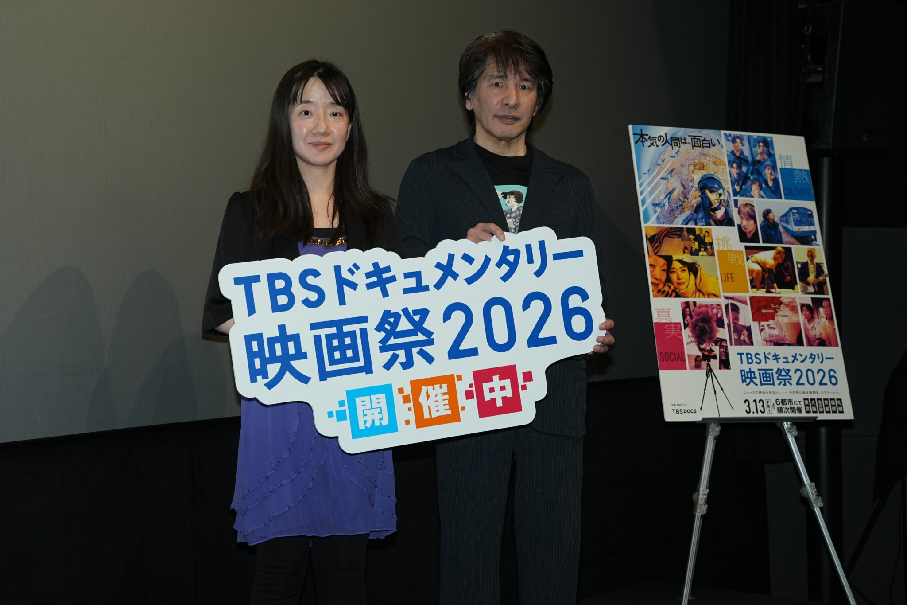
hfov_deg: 29.2
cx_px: 454
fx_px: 1738
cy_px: 302
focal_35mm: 69
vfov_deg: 19.7
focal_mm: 69
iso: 2000
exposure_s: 1/125
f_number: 6.3
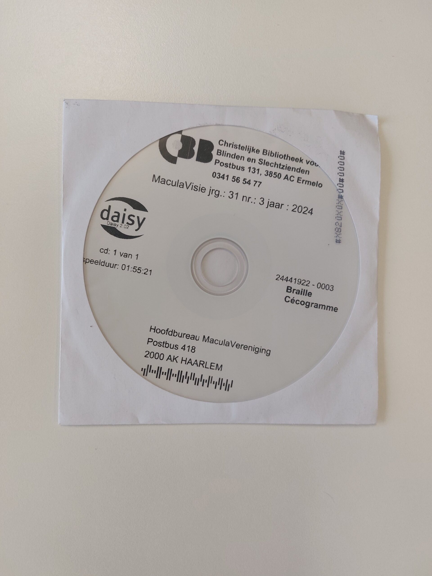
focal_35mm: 25
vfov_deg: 69.4
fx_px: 416
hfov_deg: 54.9
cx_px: 216
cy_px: 288
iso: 100
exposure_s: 1/100
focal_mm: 5.23
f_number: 1.8
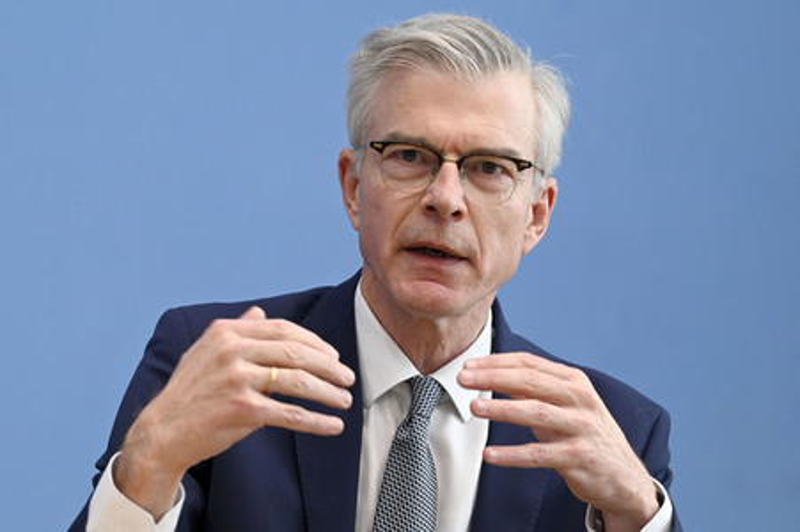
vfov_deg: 6.9
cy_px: 266
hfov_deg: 10.3
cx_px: 400
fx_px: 4441
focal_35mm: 200
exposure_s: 1/400
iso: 3200
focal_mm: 200
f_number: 6.3
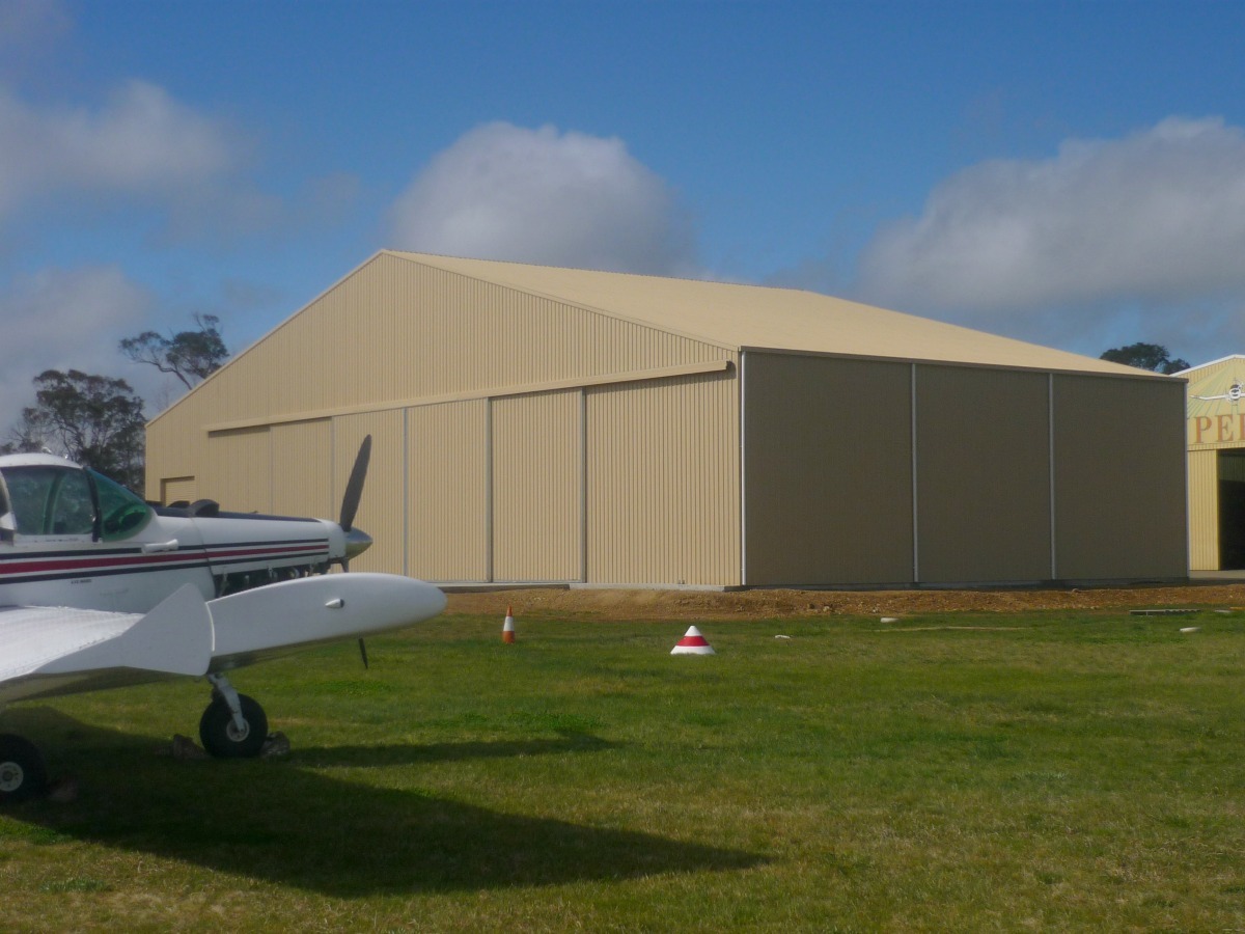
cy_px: 467
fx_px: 1978
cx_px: 622
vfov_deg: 26.6
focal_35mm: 55
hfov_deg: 34.9
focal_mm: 9.1
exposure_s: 1/400
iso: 100
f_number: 10
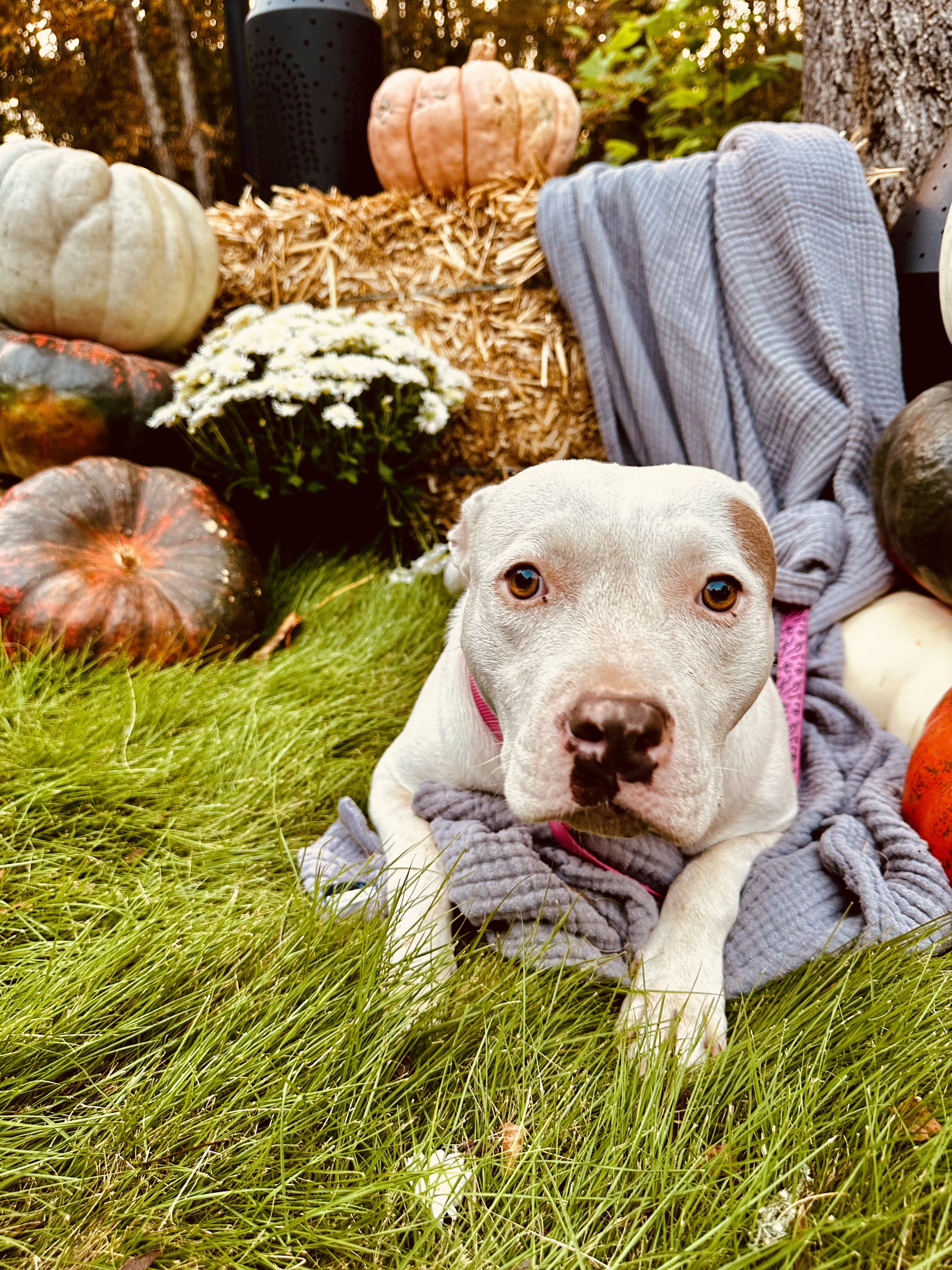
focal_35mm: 24
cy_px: 635
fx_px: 880
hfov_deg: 56.8
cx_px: 476
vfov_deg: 71.6
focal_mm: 6.86
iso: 125
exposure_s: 1/60
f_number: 1.78
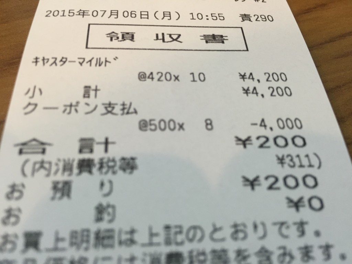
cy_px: 132
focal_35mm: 29
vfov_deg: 48.2
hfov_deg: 61.7
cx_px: 176
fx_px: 295
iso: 100
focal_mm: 4.15
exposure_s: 1/30
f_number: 2.2
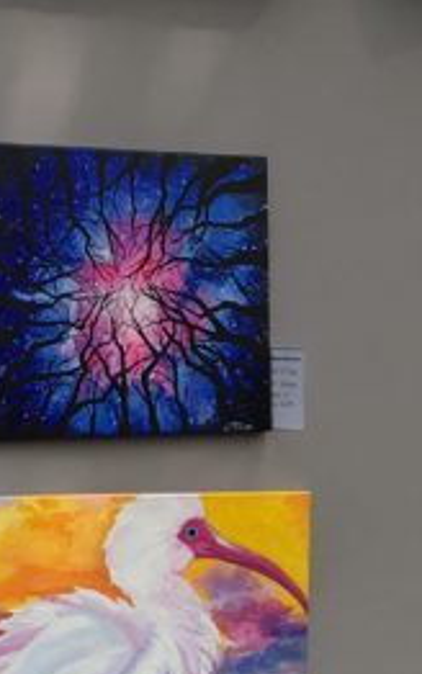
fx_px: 2206
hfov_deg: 10.7
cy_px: 692
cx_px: 548
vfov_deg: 17.0
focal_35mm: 120
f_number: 2.2
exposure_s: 1/2404
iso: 25
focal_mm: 4.15
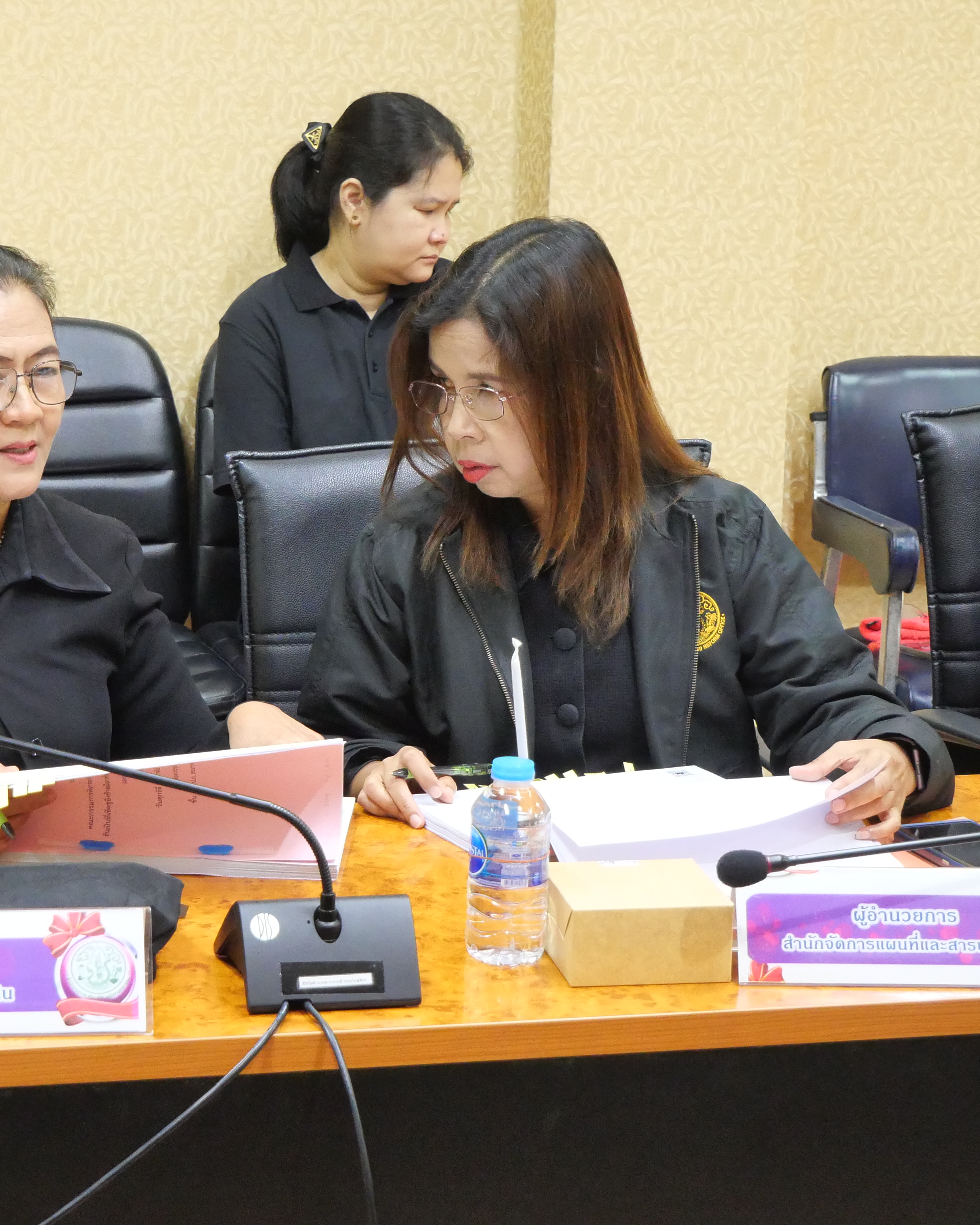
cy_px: 617
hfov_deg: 17.4
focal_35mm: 88
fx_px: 3190
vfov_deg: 21.7
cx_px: 245
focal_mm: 30
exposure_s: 1/20
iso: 3200
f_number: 4.9
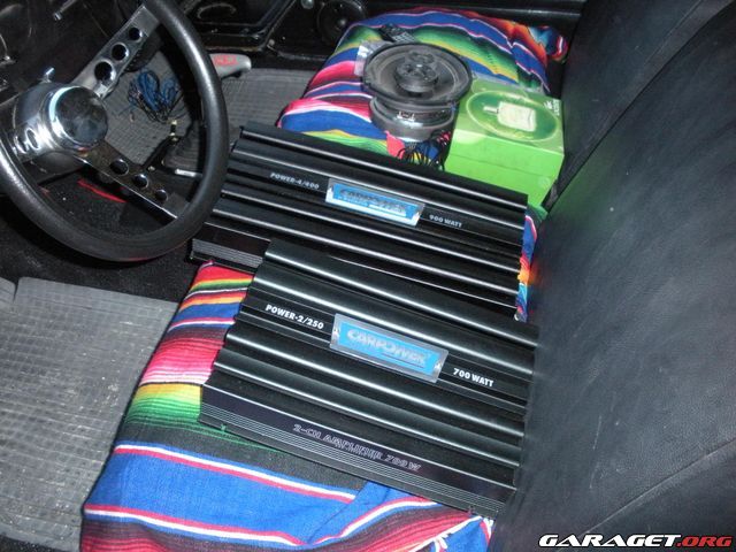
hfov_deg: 51.4
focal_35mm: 36
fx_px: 765
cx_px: 368
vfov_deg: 39.7
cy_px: 276
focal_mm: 6.3
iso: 400
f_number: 3.5
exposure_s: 1/60
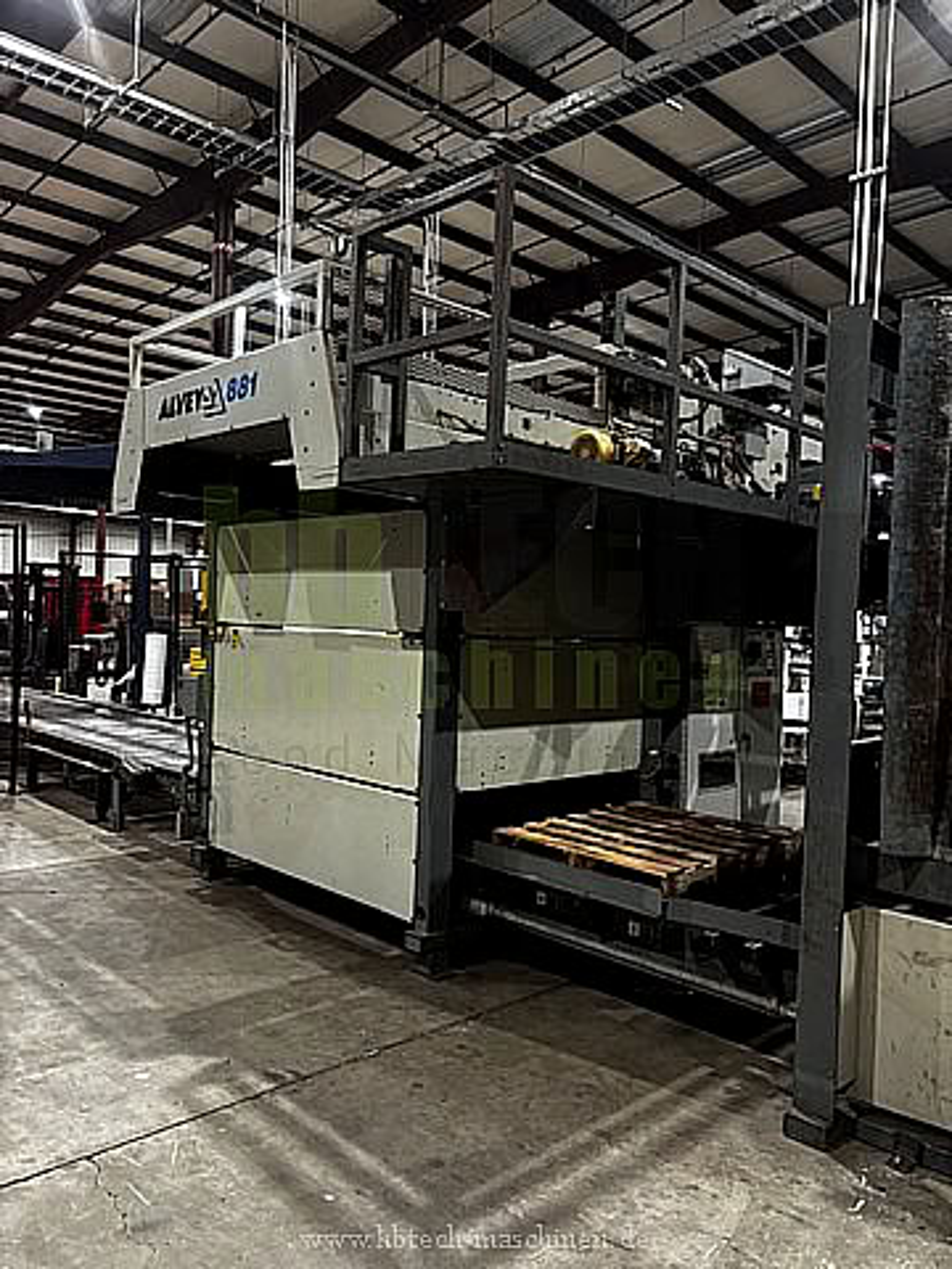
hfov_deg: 53.1
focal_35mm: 26
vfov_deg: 67.3
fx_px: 953
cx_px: 476
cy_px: 634
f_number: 1.6
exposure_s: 1/60
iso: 320
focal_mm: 5.96
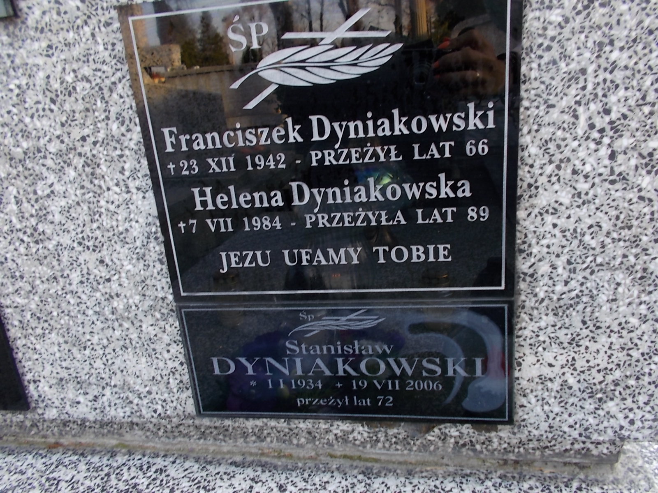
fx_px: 494
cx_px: 329
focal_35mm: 26
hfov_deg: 67.3
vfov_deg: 53.1
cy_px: 246
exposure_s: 1/50
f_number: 3.2
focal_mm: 4.6
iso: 80
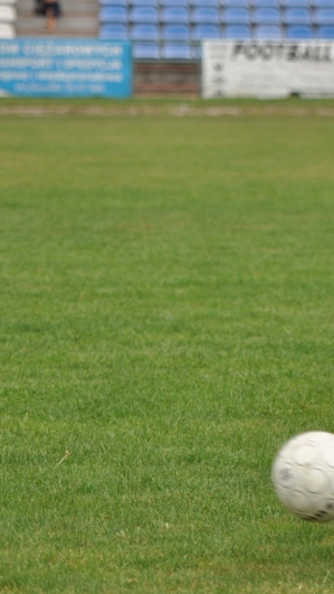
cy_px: 298
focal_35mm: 225
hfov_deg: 5.4
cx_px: 430
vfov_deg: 9.6
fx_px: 3536
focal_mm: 95
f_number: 3.5
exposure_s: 1/800
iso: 200
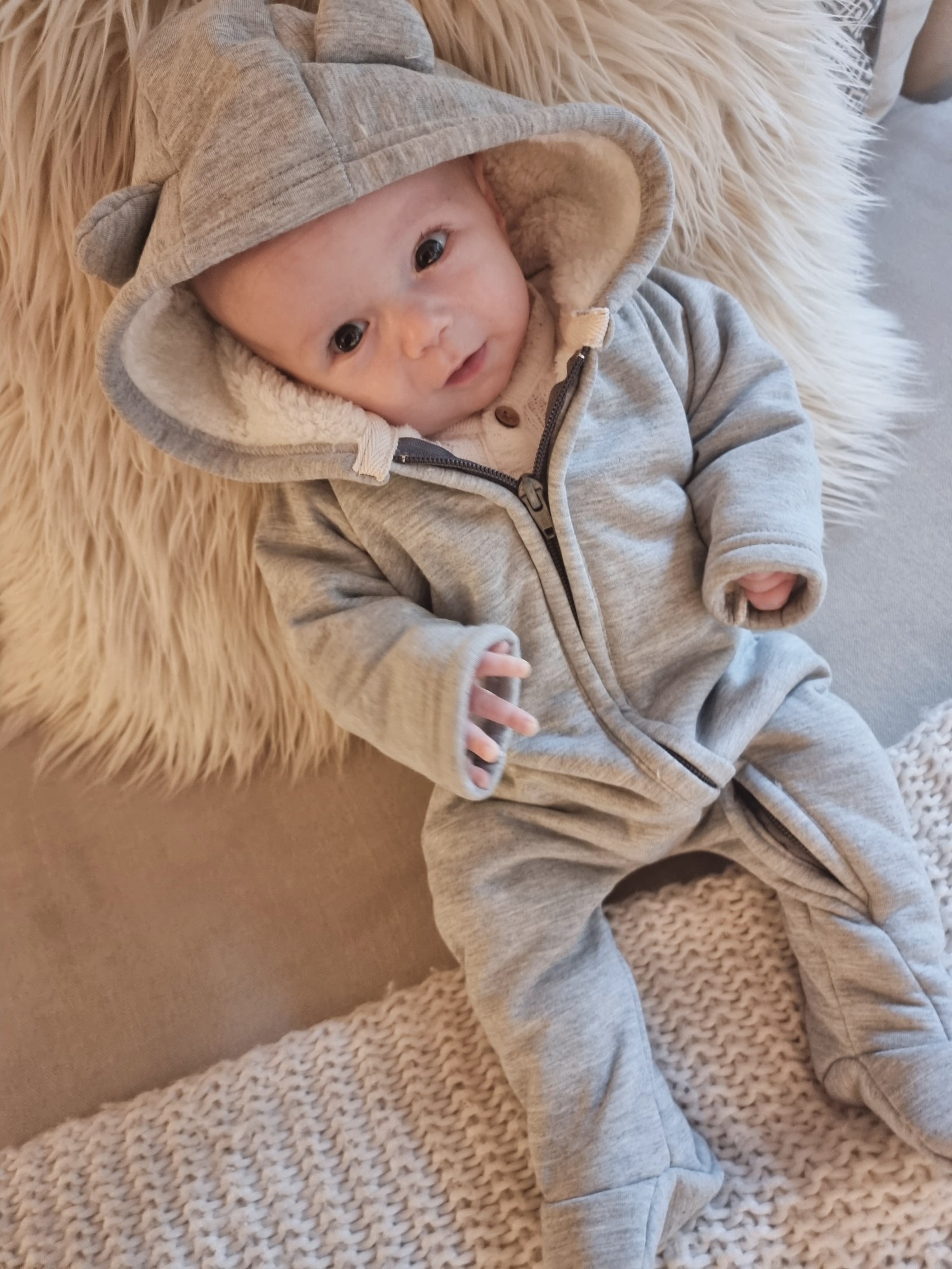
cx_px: 476
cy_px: 634
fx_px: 880
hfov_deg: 56.8
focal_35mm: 24
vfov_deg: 71.6
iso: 500
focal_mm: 6.7
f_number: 1.8
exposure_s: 1/25
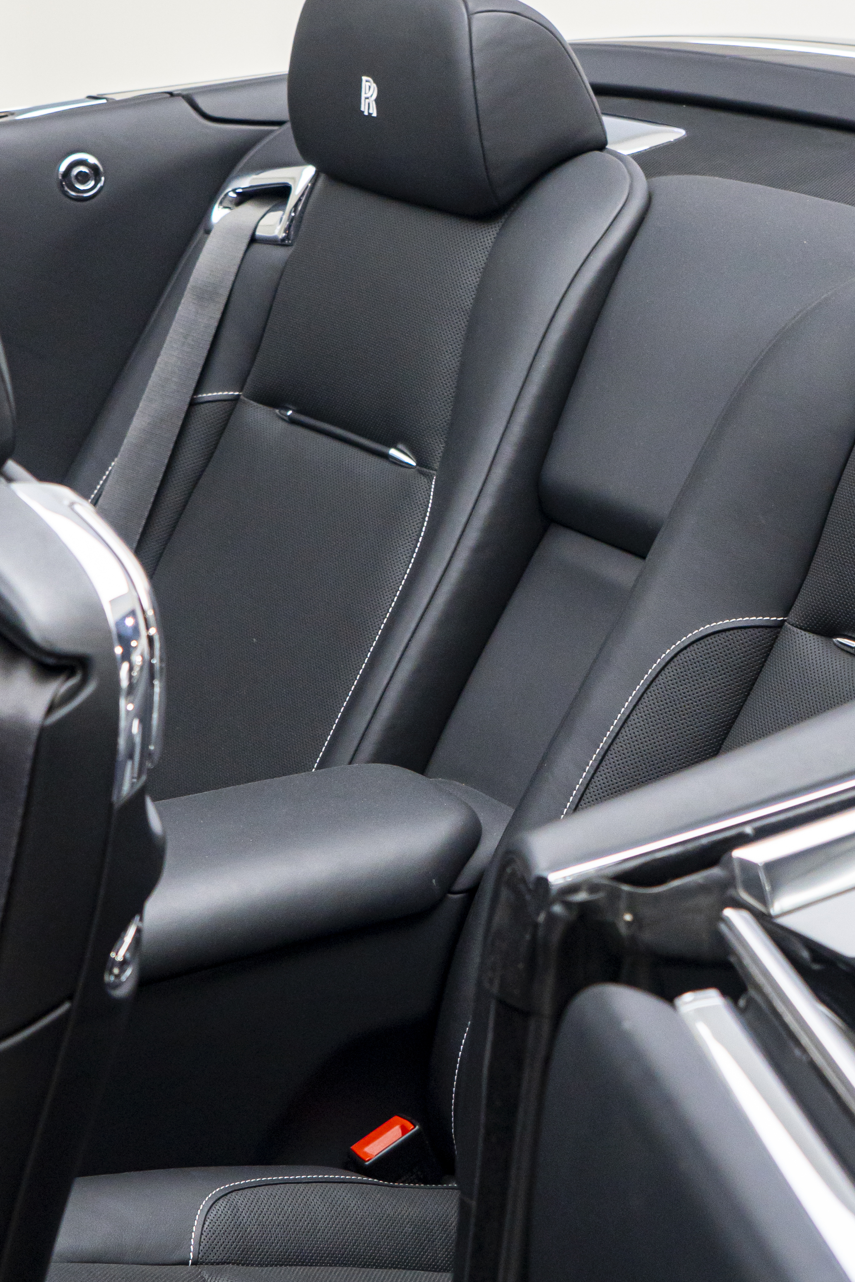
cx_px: 612
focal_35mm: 93
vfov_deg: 21.9
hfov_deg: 14.7
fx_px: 3312
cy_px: 584
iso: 800
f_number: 4
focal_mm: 32
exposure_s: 1/60
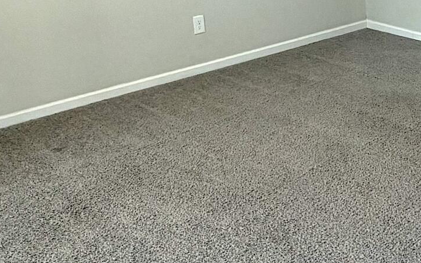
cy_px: 77
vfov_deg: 20.8
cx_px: 399
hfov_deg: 31.1
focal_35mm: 62
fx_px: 711
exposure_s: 1/120
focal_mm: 2.22
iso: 200
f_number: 2.2
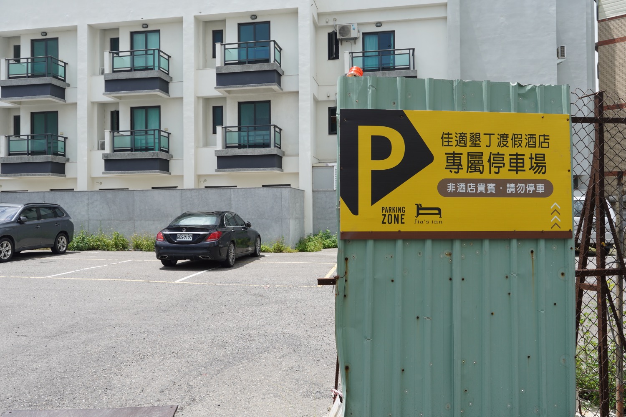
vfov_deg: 43.6
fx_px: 522
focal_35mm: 30
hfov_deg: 61.9
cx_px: 313
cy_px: 208
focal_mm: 20
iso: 100
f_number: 6.3
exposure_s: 1/320
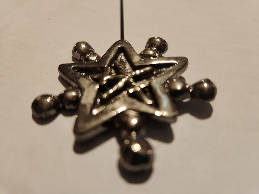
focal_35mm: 23
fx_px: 172
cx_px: 130
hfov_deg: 73.9
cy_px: 97
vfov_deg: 58.9
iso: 400
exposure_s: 1/100
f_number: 1.8
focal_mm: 5.4
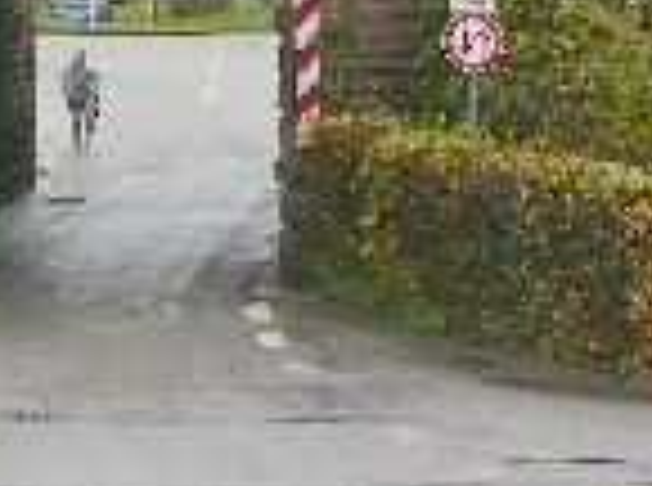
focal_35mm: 219
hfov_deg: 9.1
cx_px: 254
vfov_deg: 6.7
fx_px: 4115
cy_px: -184
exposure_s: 1/59
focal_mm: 13.7
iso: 50
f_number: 4.4
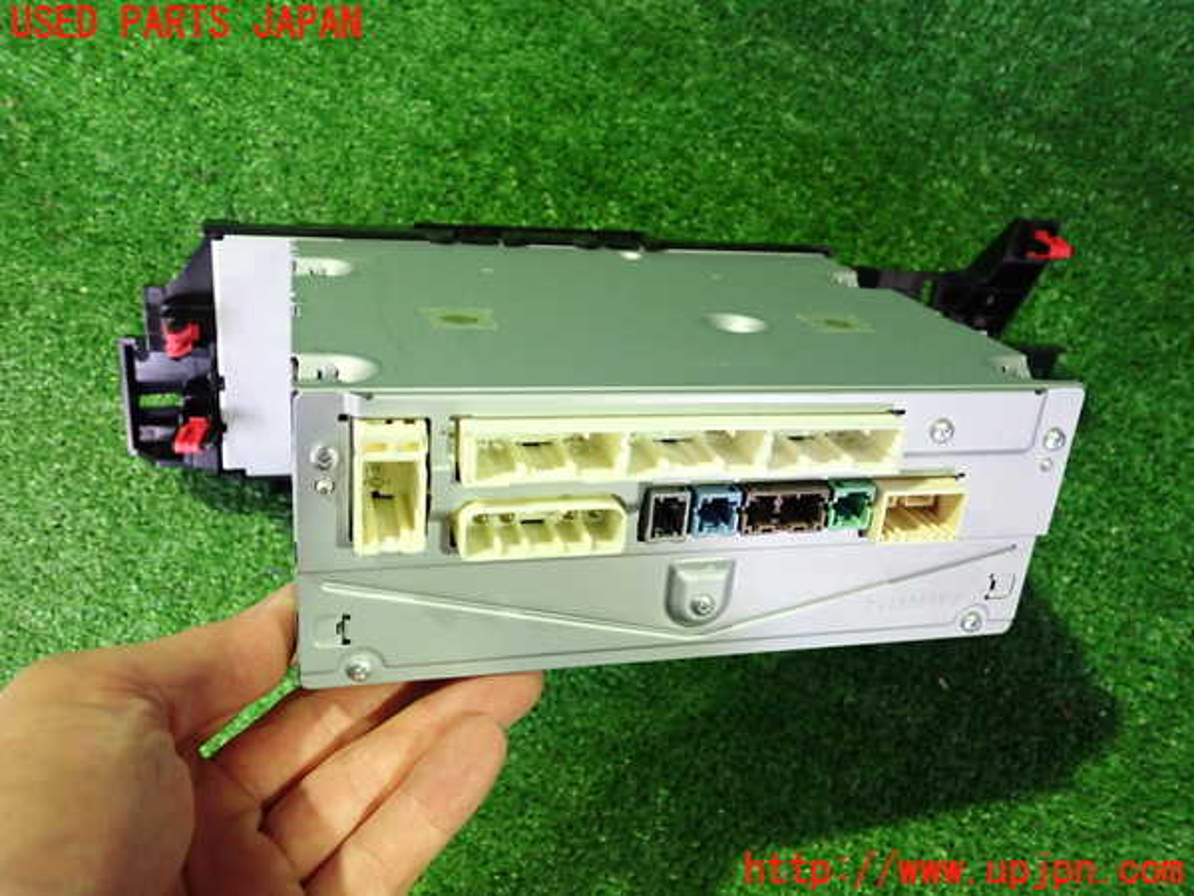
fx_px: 1035
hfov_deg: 60.0
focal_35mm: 30
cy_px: 448
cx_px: 597
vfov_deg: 46.8
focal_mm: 5.4
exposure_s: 1/30
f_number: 2.3
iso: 800
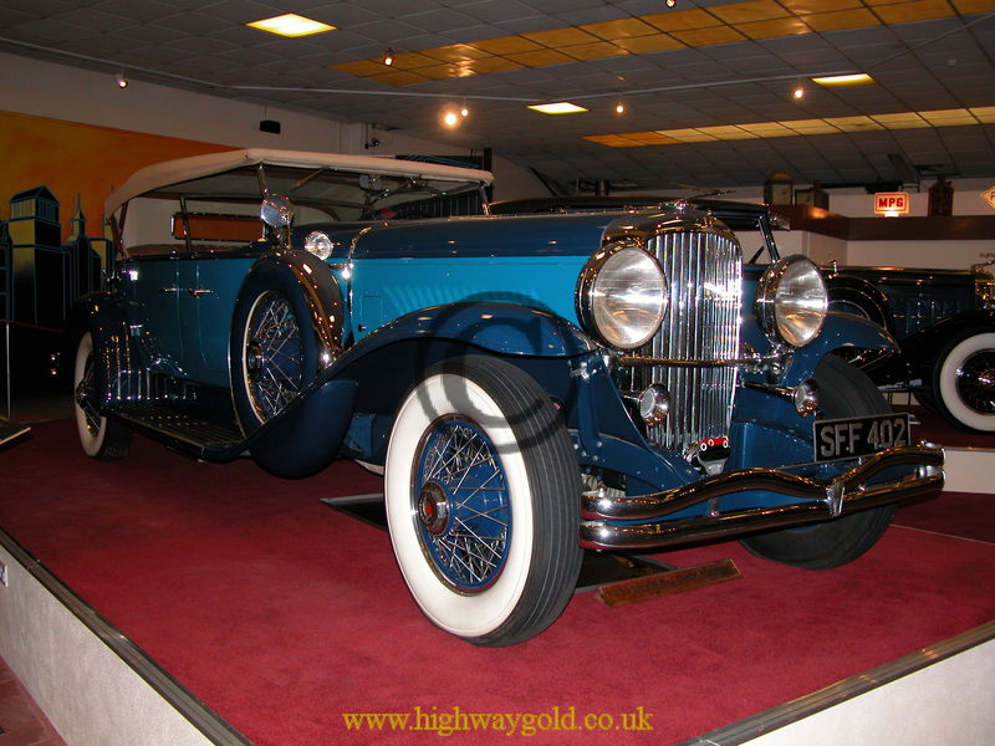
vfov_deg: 40.7
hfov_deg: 52.6
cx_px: 498
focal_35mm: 35
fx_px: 1006
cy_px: 373
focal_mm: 8.9
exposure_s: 1/60
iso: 200
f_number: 2.8
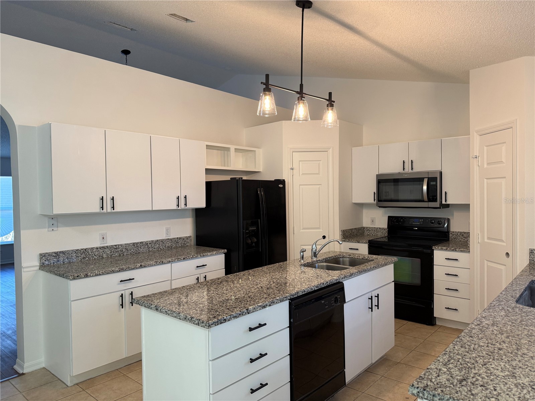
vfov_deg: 56.8
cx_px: 268
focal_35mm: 24
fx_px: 371
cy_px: 200
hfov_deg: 71.6
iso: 125
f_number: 1.78
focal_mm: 6.76
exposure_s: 1/60
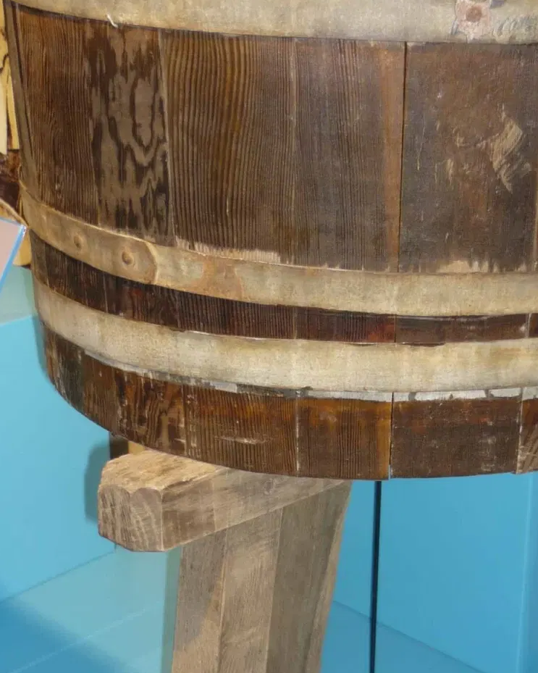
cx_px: 440
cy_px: 420
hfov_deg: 21.3
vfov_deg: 26.7
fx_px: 1413
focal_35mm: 71
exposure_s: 1/30
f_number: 2.8
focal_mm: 5.5
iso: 125
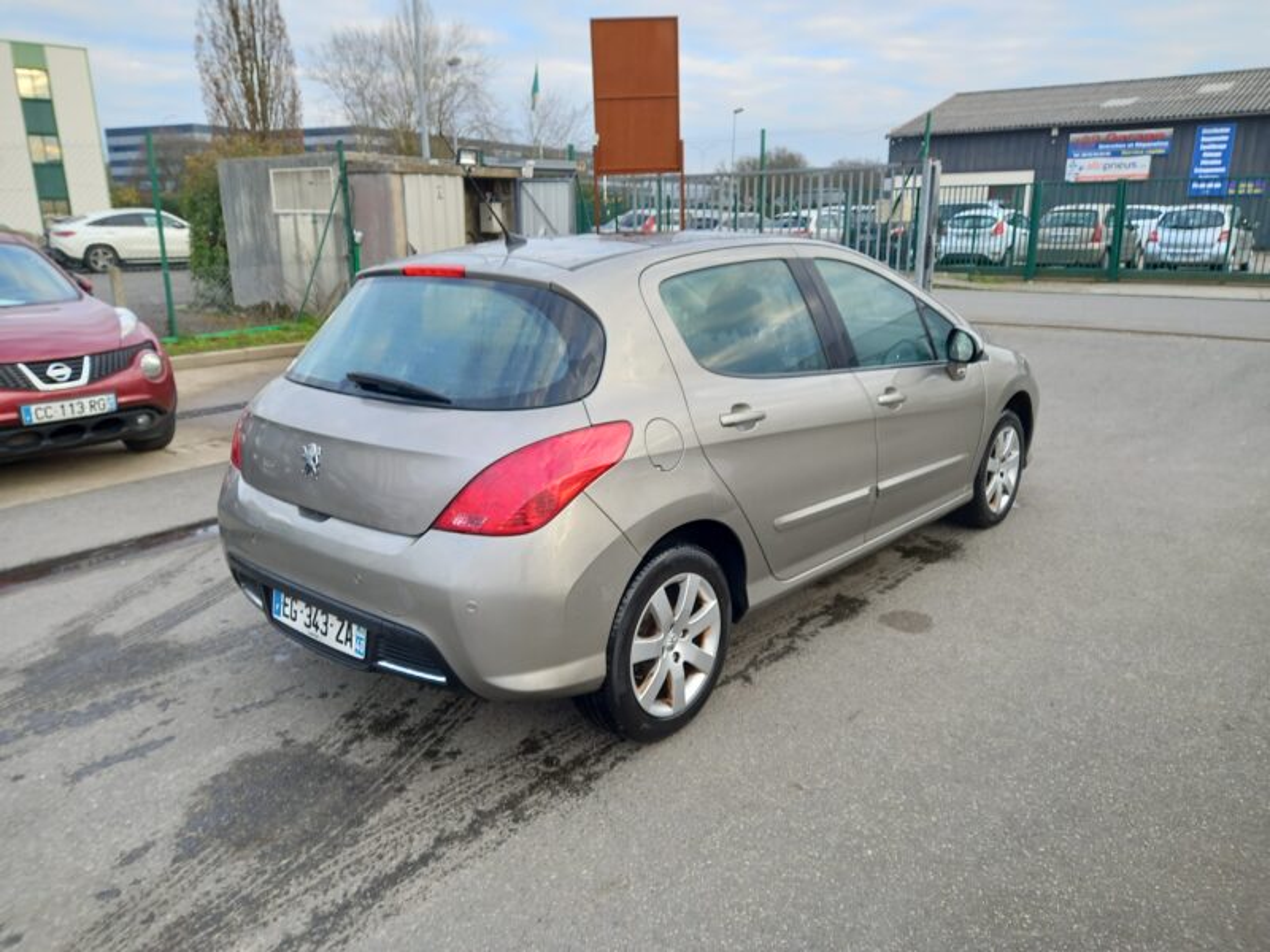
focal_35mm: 25
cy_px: 476
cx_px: 635
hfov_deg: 69.4
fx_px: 917
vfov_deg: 54.9
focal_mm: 4.6
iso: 32
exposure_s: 1/50
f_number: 2
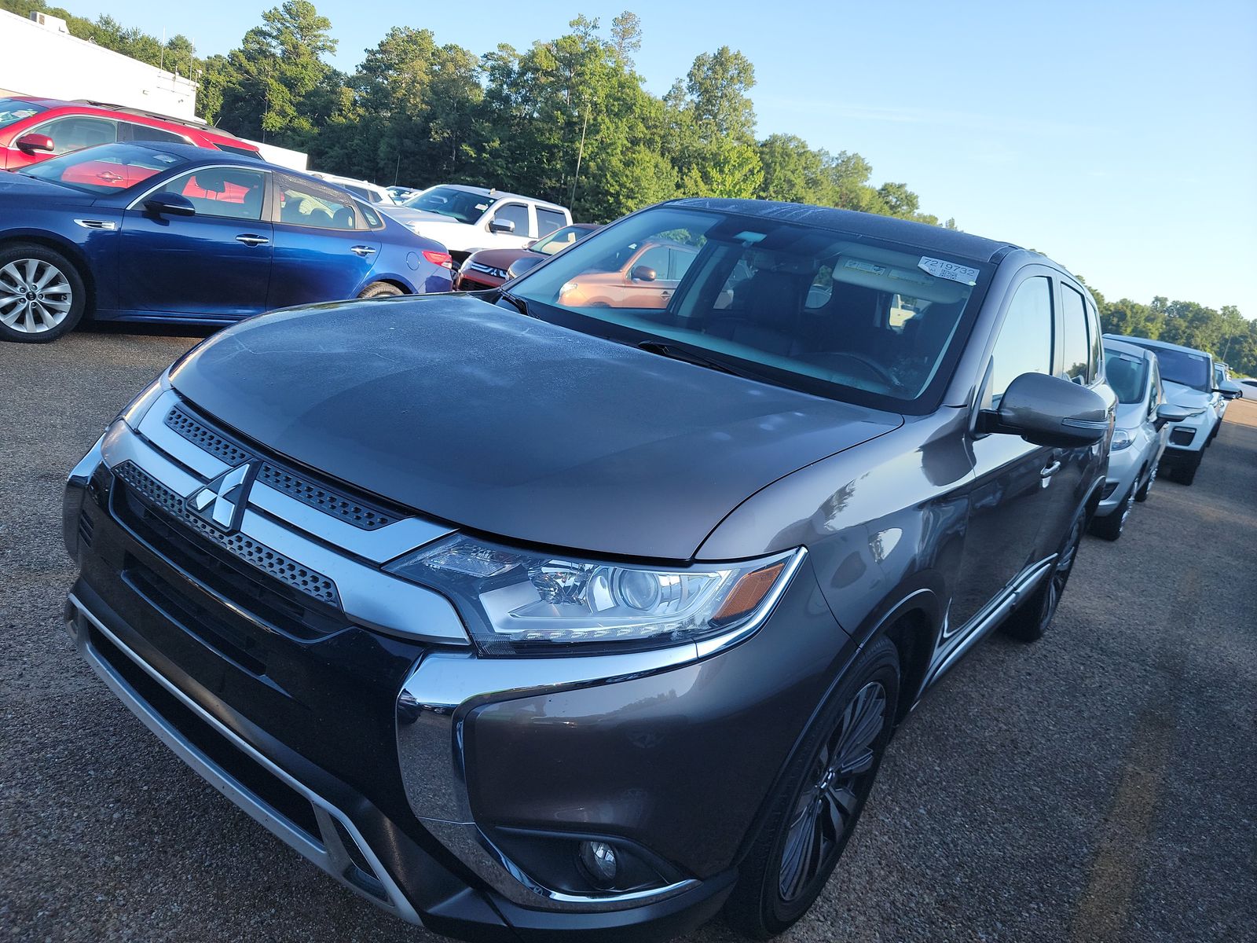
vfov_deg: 56.8
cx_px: 628
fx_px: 872
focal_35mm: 24
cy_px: 472
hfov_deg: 71.6
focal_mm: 6.7
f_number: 1.8
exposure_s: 1/254
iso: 50
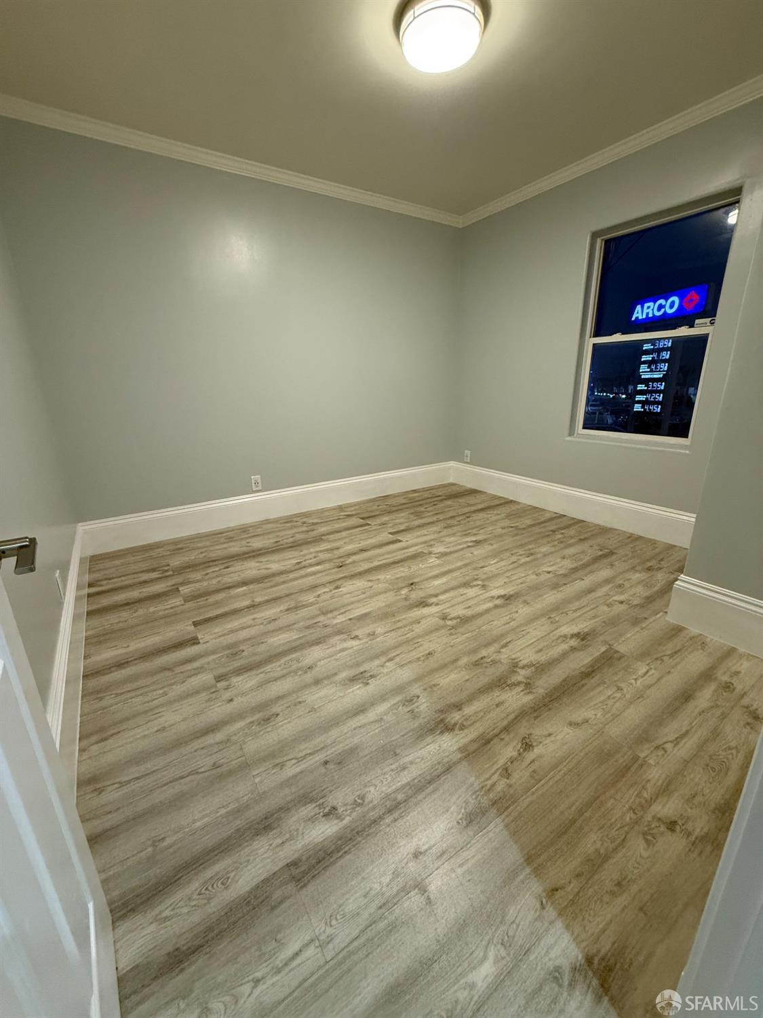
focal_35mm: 14
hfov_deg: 85.7
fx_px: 411
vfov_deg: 102.1
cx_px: 382
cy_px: 509
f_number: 2.2
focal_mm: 2.22
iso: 320
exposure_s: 1/60
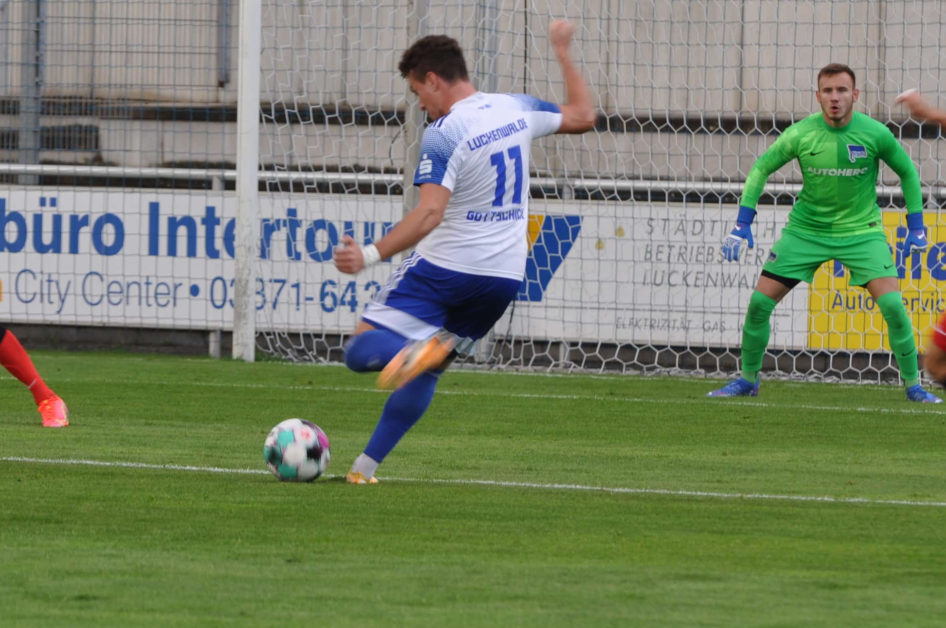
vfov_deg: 3.2
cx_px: 529
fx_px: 11230
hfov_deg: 4.8
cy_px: 306
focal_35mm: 428
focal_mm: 155
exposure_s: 1/125
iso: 200
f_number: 4.8
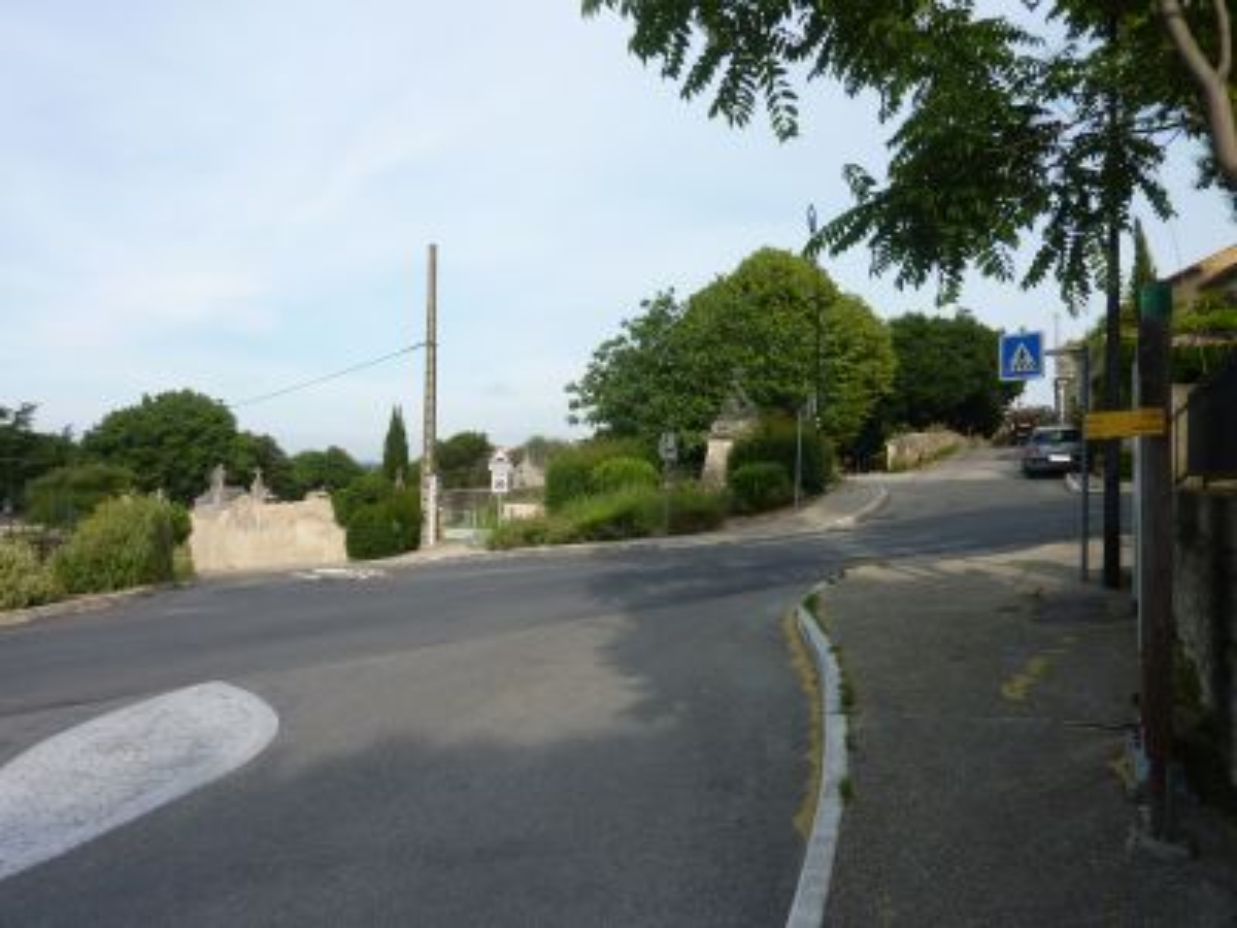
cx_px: 618
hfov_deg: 69.4
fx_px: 893
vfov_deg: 54.9
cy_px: 464
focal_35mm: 25
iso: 80
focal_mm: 4.1
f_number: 4
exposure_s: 1/500
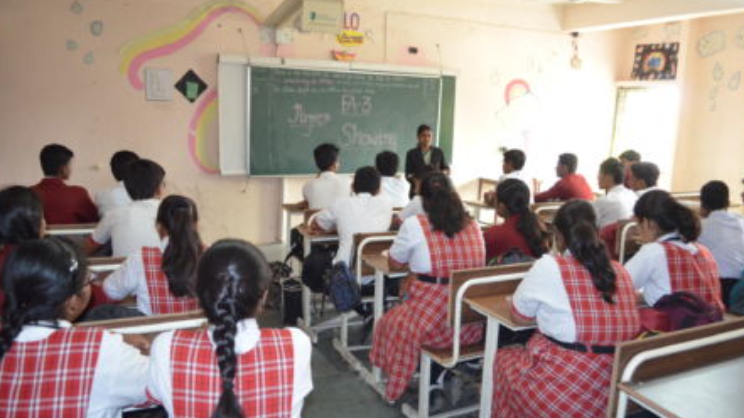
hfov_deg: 66.1
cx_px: 367
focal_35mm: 29
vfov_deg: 40.1
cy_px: 229
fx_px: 572
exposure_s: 1/60
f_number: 3.5
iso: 2200
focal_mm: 18
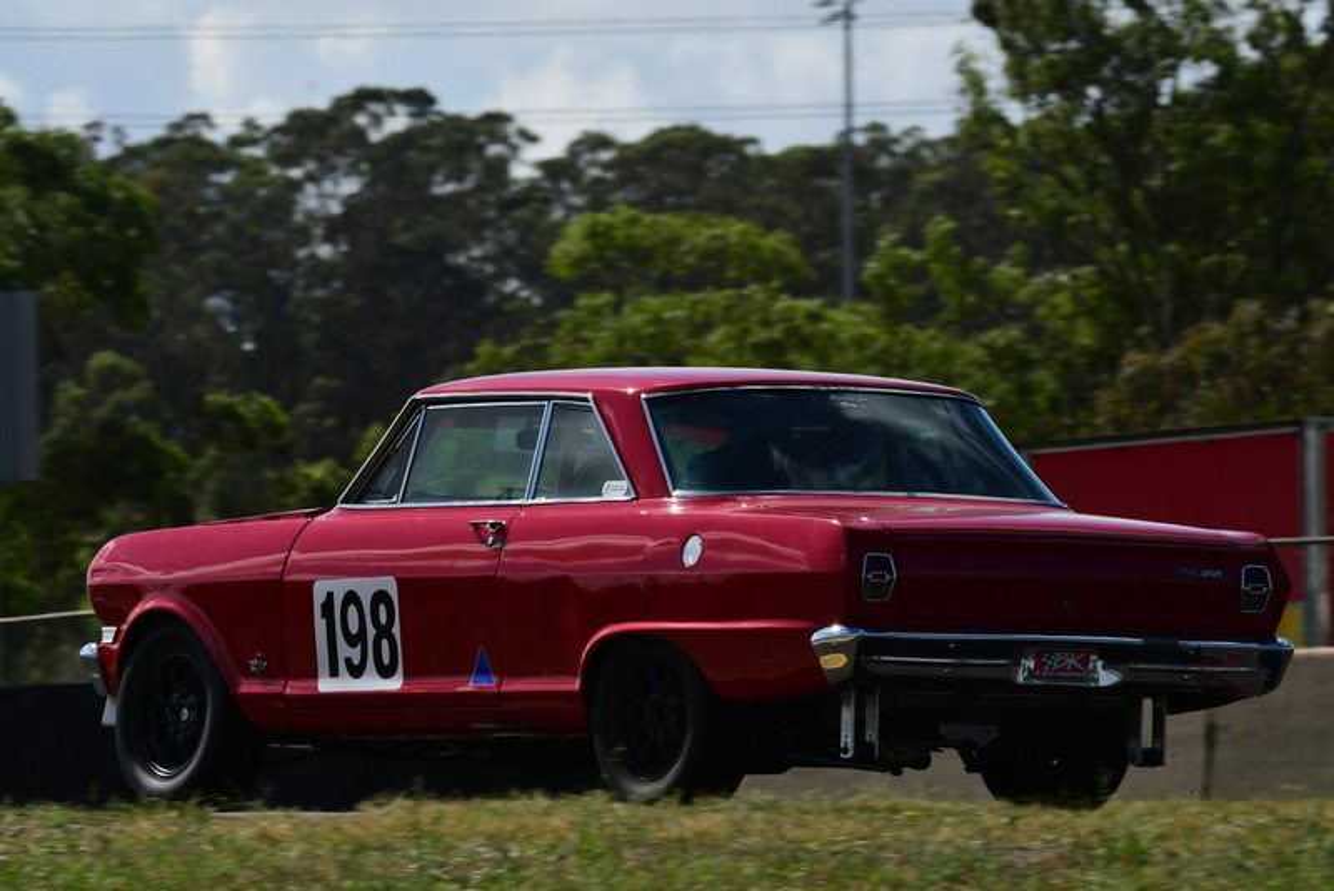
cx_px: 667
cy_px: 446
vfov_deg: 3.2
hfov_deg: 4.7
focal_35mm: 435
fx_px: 16124
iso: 250
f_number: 11
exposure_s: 1/640
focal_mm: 290
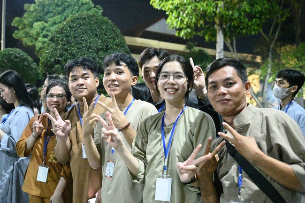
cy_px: 102
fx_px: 372
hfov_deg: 44.5
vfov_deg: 30.5
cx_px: 152
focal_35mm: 44
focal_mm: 44
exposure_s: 1/320
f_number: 4
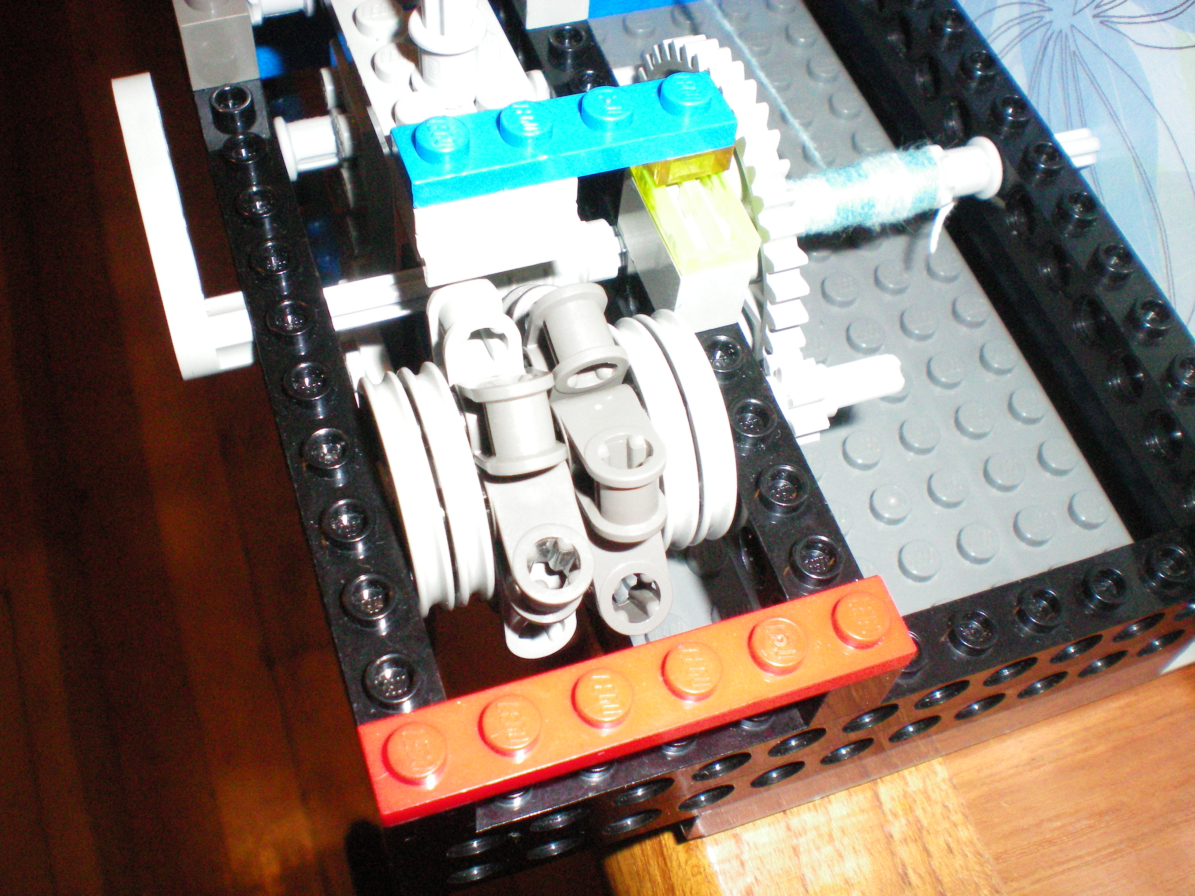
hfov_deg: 49.0
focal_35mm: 38
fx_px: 1312
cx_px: 598
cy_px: 448
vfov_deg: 37.7
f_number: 4.6
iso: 400
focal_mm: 6.3
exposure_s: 1/60
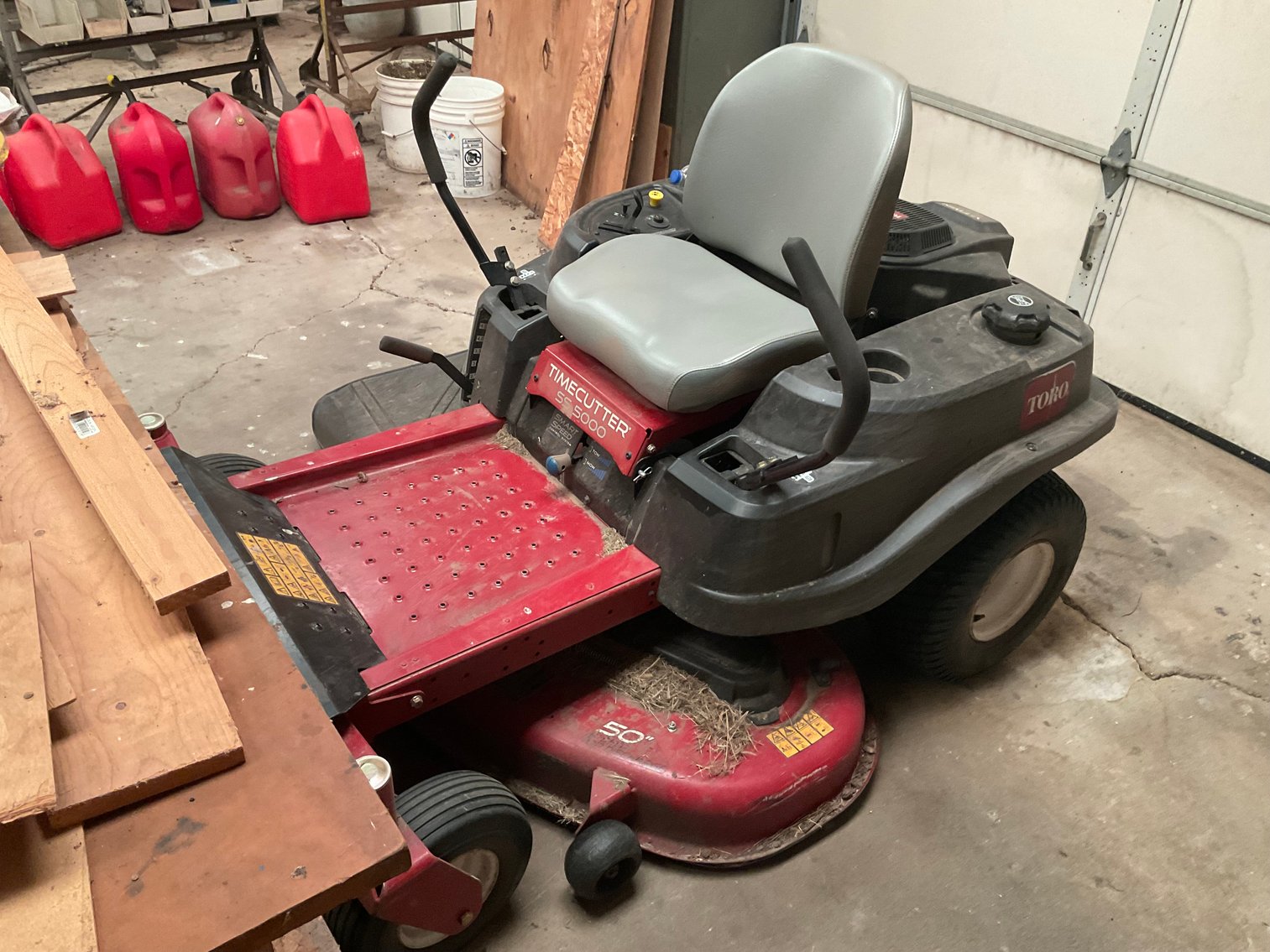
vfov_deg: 48.2
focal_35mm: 29
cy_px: 476
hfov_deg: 61.7
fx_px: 1064
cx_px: 635
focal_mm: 3
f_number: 1.8
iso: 160
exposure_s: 1/60
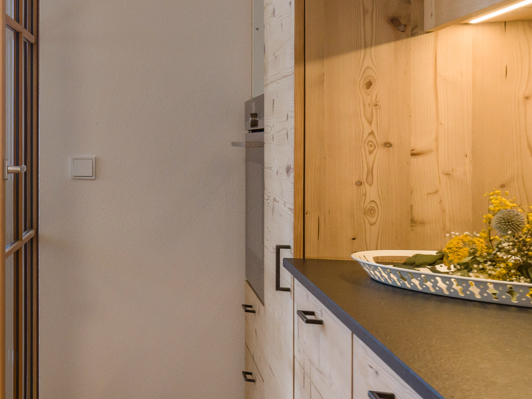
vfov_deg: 26.4
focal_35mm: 55
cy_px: 126
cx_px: -327
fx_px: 845
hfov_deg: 24.3
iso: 400
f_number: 8
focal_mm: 21
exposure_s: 1/40
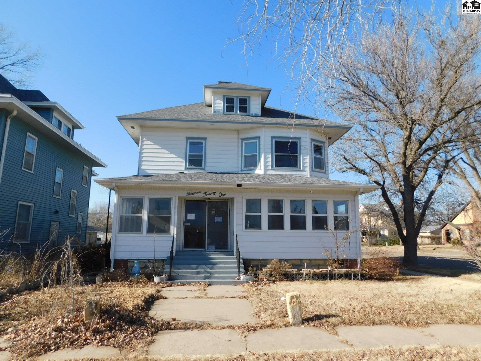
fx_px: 320
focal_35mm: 23
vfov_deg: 58.9
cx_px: 240
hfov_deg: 73.9
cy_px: 180
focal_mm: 4
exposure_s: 1/1000
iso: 125
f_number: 3
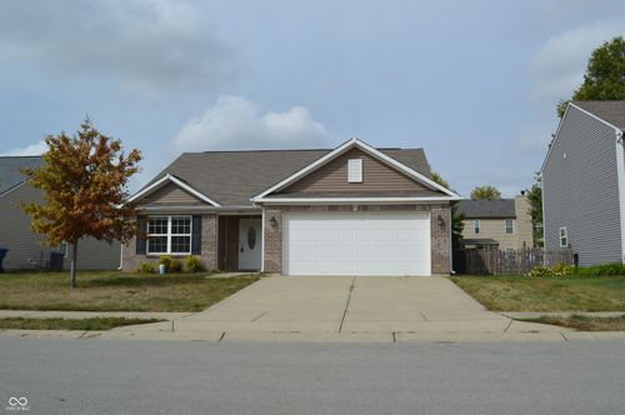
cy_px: 208
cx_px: 312
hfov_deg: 57.3
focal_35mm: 33
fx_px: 572
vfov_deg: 39.9
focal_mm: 22
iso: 100
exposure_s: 1/400
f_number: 10
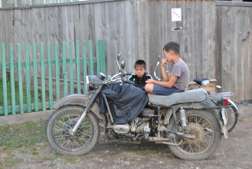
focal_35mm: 72
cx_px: 126
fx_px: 504
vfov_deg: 19.0
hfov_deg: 28.0
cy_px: 84
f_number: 5.3
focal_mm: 48
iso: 200
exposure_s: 1/40
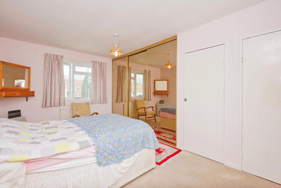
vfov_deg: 73.9
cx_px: 140
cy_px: 94
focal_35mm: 16
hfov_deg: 96.7
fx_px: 125
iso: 400
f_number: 9
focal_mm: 16
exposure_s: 1/250
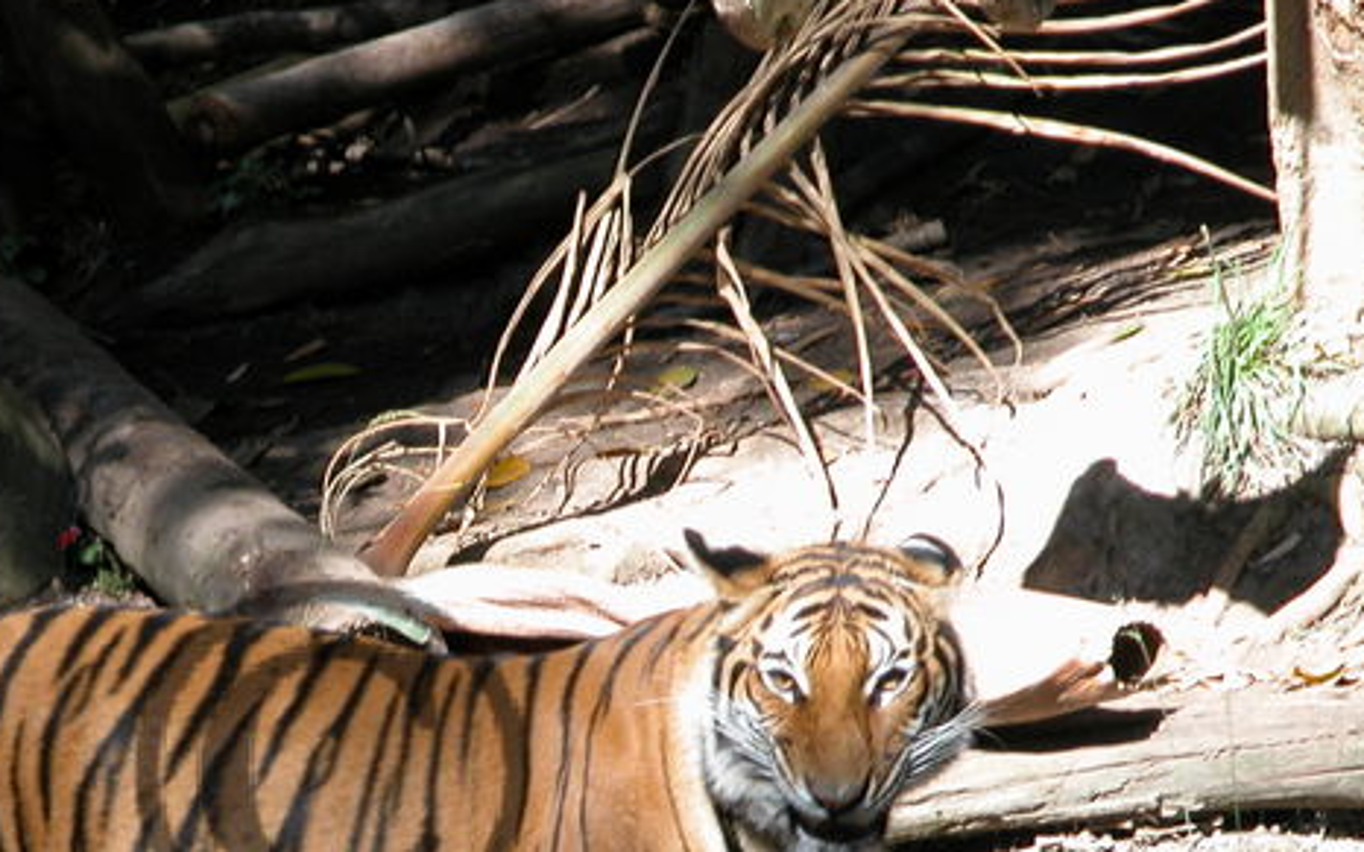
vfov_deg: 3.3
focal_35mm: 400
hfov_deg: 5.3
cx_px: 331
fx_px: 14866
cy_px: 773
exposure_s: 1/98.5
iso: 100
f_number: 4.1
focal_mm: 56.7
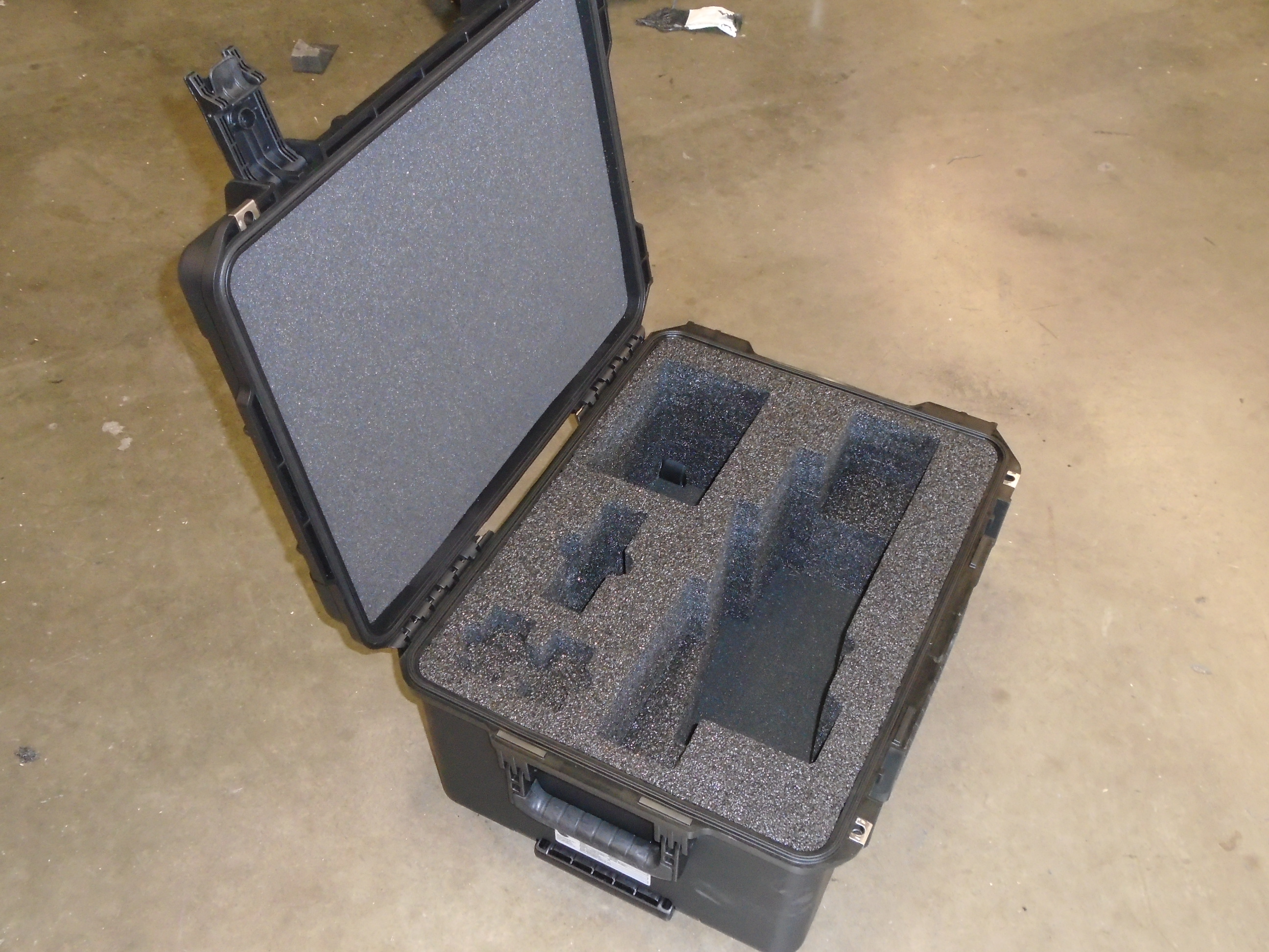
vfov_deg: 39.7
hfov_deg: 51.4
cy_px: 476
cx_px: 634
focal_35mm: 36
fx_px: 1320
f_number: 3.8
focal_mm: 6.4
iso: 500
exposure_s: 1/40
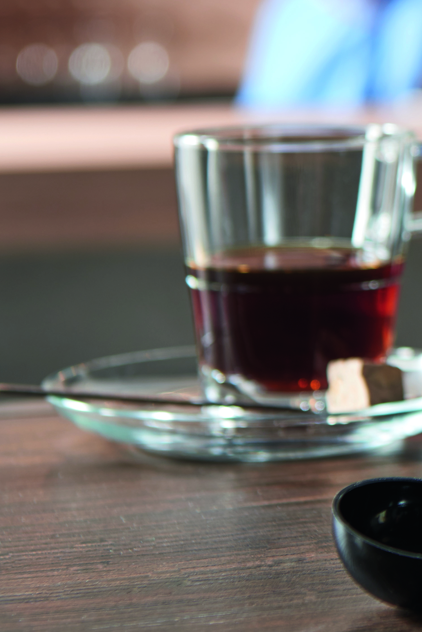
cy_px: 130
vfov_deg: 13.3
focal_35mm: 154
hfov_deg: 8.7
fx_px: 2706
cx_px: 630
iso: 50
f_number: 3.5
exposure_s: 1/80
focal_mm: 48
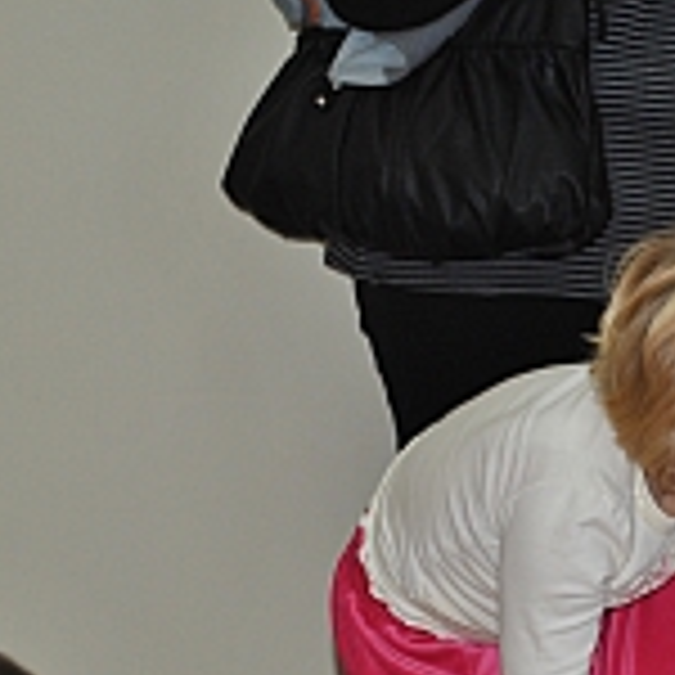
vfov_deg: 7.8
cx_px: 644
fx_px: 4950
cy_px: 646
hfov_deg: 7.8
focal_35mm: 224
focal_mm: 55
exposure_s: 1/60
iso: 200
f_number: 5.6
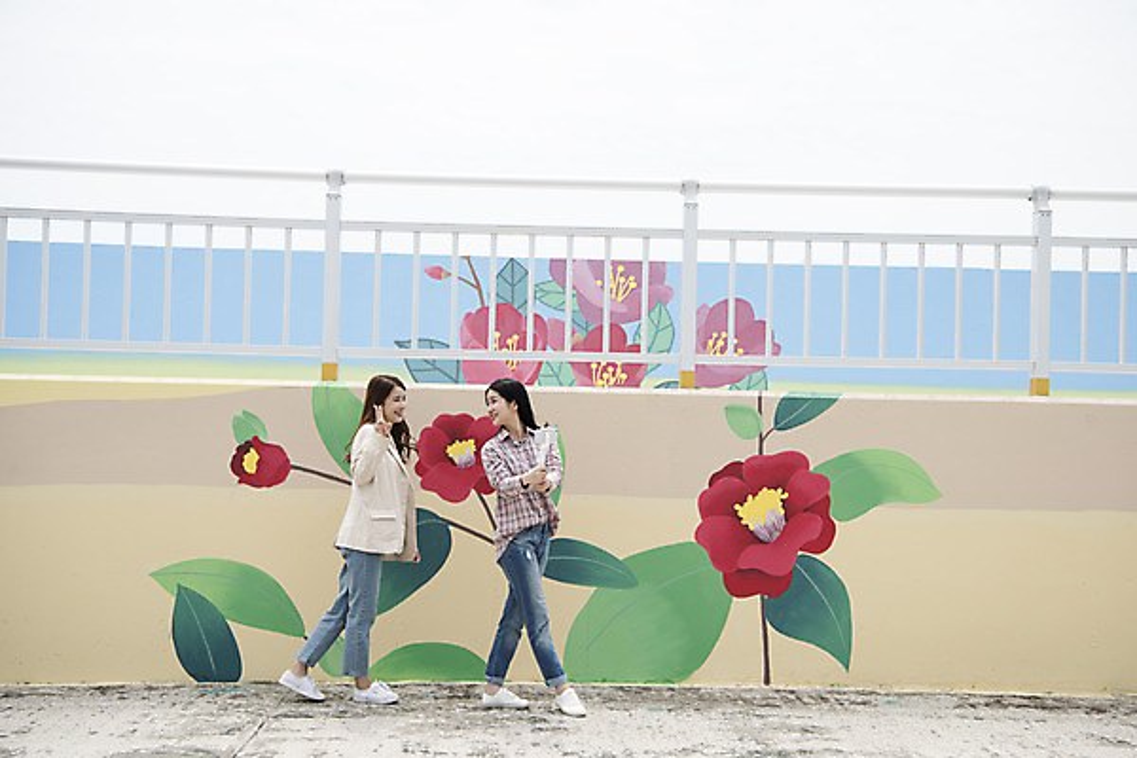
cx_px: 568
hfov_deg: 41.1
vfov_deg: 28.1
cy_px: 379
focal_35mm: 48
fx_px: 1516
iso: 200
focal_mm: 48
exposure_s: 1/1600
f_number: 5.6
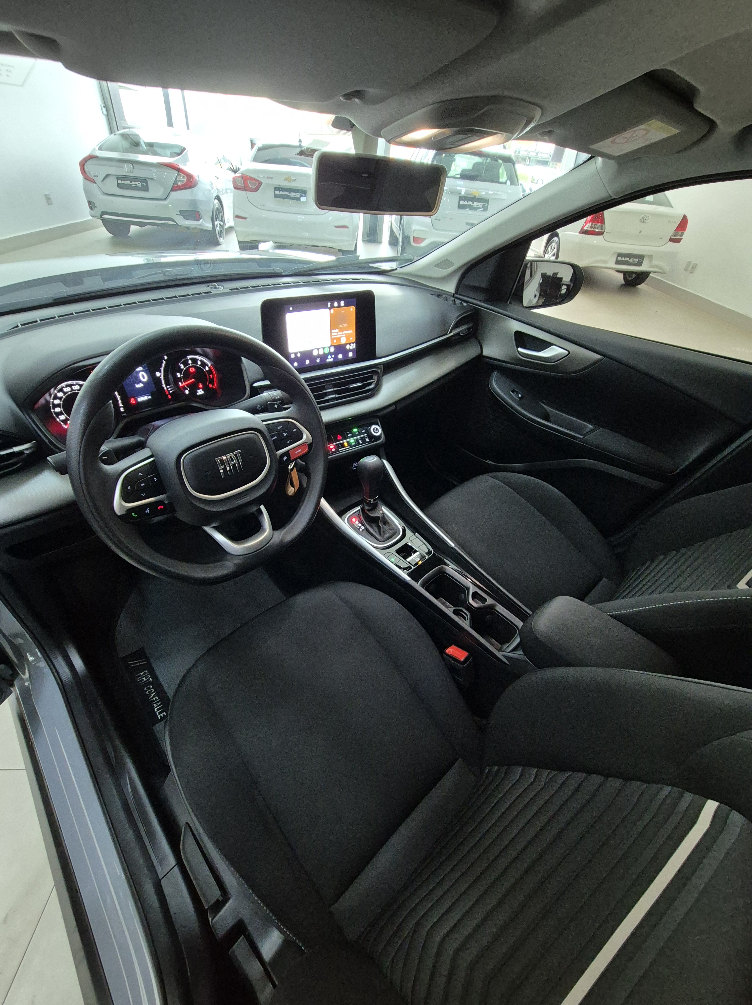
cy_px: 502
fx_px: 377
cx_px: 376
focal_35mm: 13
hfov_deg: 89.8
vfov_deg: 106.2
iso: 1250
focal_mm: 2.2
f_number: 2.2
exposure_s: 1/46
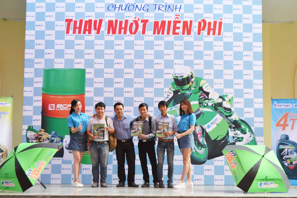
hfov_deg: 33.4
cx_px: 148
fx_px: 495
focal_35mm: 60
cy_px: 99
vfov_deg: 22.6
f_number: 5.6
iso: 160
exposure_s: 1/125
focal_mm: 40
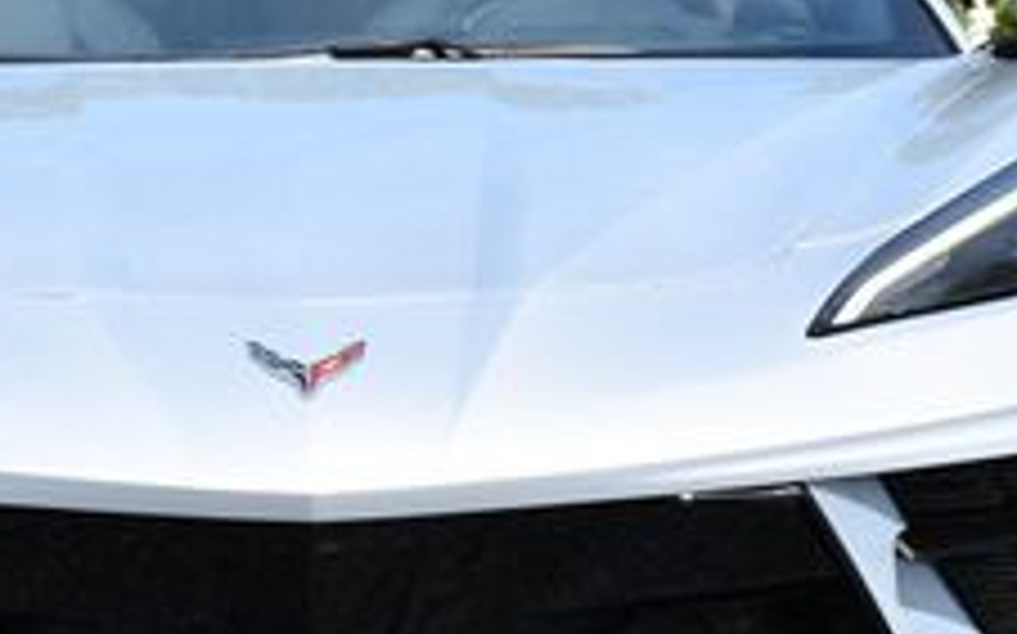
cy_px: 274
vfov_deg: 7.1
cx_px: 302
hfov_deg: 11.3
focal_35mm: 185
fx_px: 5125
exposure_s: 1/250
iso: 140
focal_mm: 32
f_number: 8
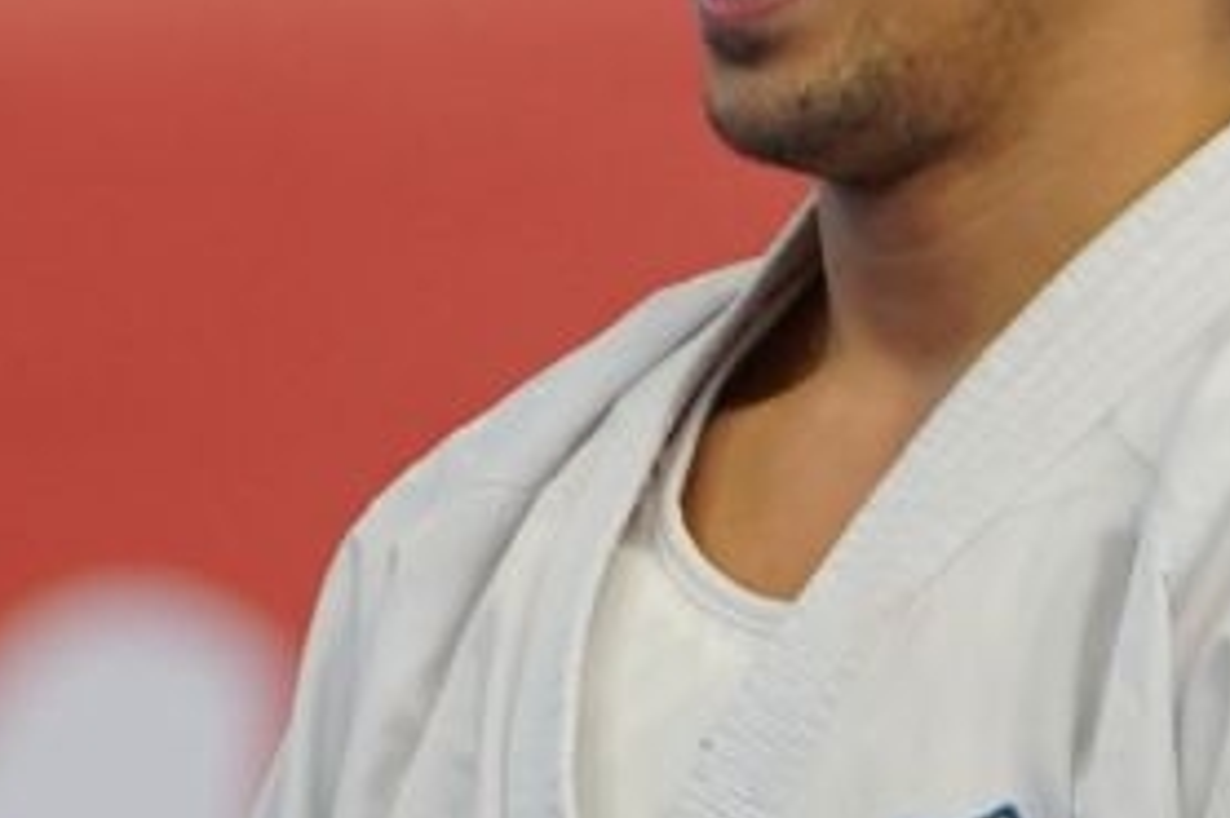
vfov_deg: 1.5
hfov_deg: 2.3
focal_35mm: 895
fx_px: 30560
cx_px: 752
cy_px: 929
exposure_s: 1/1000
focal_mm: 138
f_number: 2.8
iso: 1600
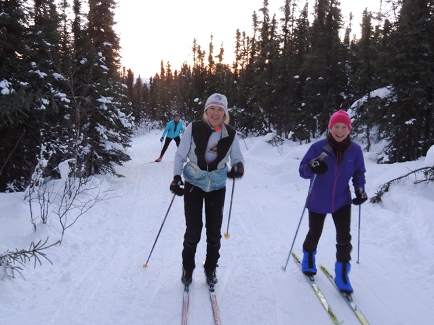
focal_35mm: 40
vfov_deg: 36.0
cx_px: 217
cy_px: 162
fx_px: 502
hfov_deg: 46.8
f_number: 3.3
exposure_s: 1/40
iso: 400
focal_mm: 7.1
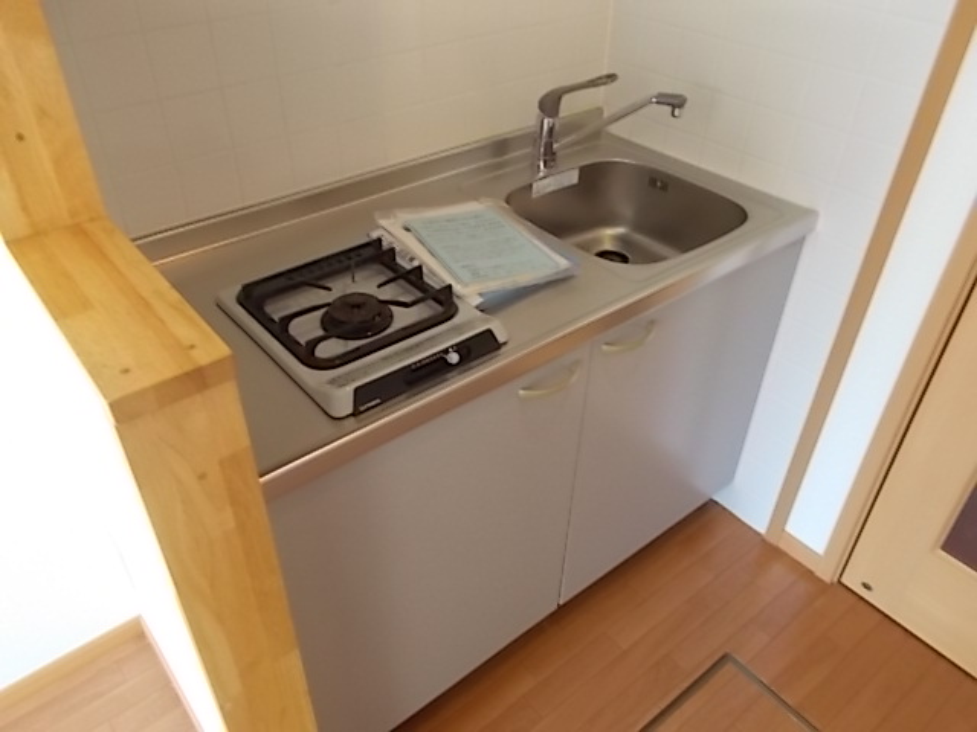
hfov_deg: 67.3
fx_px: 734
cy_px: 366
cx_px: 488
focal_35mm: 26
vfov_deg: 53.1
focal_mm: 4.6
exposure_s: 1/8
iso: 200
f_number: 3.2
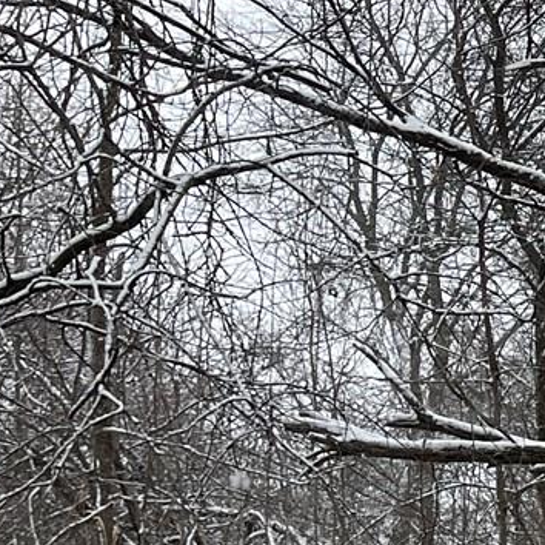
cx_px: 1384
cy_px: 995
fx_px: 2280
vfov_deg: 12.4
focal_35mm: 128
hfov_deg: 11.1
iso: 32
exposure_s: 1/592
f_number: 1.6
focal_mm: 5.1
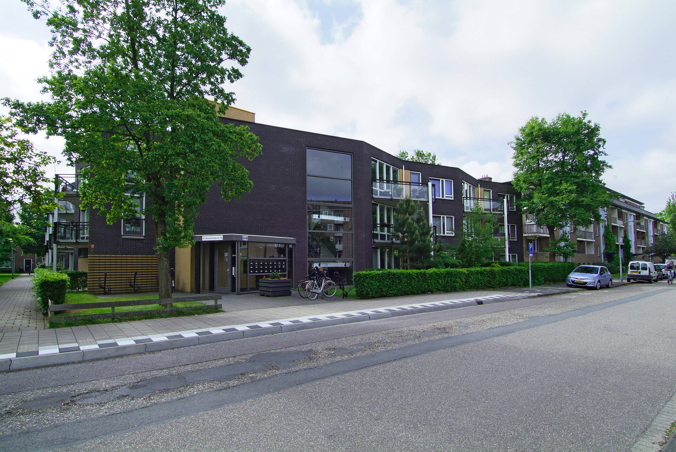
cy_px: 226
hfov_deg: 89.9
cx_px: 338
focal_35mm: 18
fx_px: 338
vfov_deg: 67.5
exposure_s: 1/180
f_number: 6.7
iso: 160
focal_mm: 12
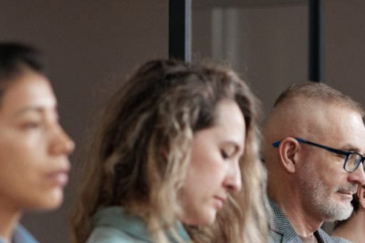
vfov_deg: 7.7
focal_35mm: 177
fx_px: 1794
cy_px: 243
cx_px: 312
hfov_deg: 11.6
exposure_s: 1/250
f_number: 2.5
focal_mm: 85
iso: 640
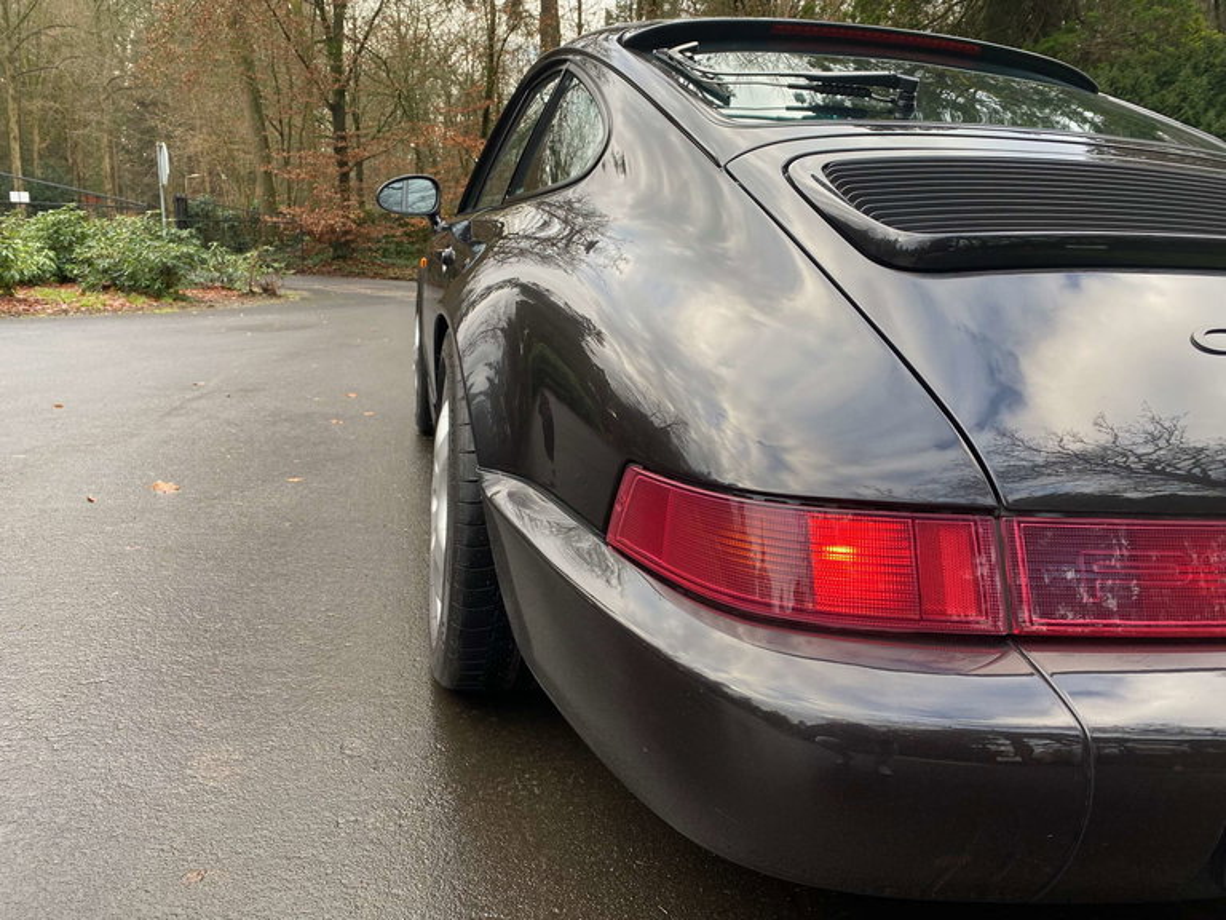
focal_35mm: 26
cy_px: 460
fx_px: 921
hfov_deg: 67.3
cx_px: 613
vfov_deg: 53.1
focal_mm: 4.25
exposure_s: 1/121
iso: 64
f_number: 1.8
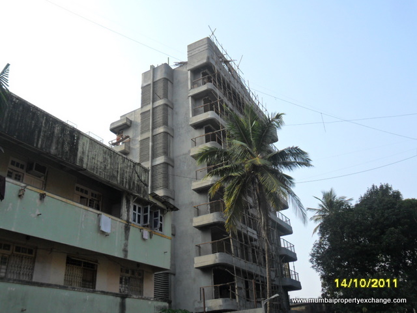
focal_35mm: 32
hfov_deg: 56.8
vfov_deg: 44.2
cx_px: 208
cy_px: 156
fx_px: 385
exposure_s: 1/500
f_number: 3.7
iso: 100
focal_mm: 5.7
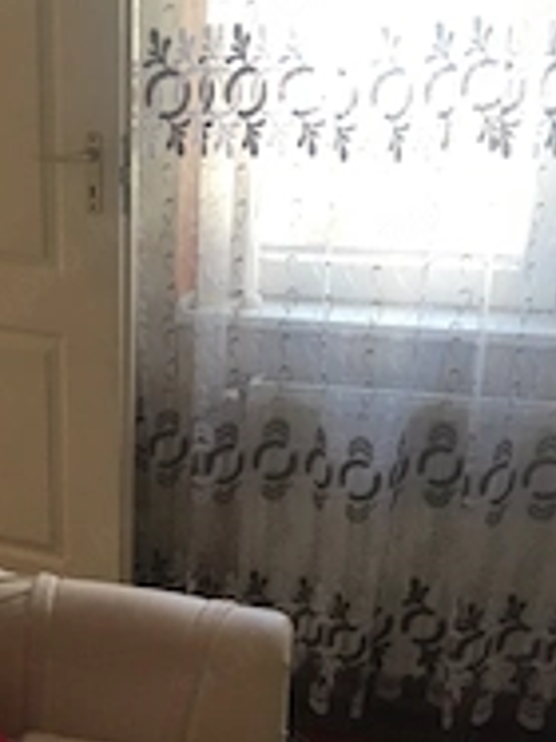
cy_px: 651
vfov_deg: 30.0
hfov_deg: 23.3
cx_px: 111
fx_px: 1329
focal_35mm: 62
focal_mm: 4.15
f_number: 2.2
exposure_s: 1/33
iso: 40
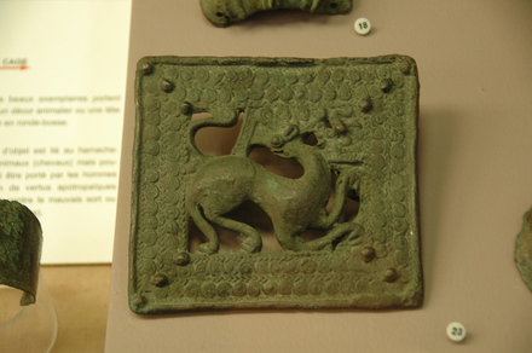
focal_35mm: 112
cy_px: 176
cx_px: 266
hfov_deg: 18.2
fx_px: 1660
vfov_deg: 12.1
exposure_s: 1/10
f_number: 5.3
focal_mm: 75
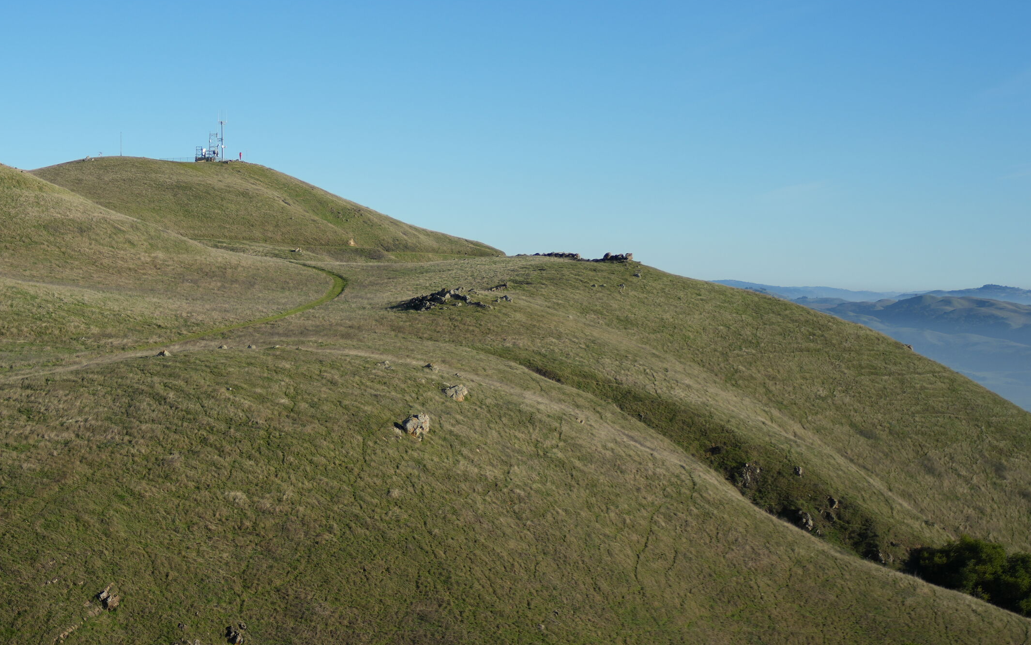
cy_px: 199
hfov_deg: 32.0
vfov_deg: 20.9
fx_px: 1742
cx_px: 190
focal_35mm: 62
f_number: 4
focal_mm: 30
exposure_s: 1/1250
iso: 125
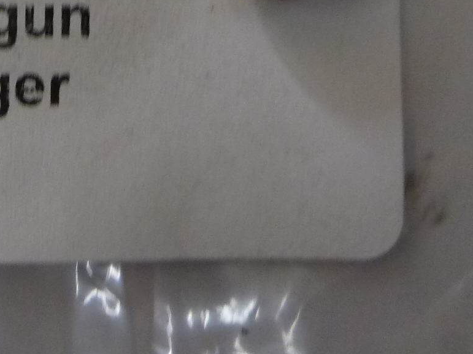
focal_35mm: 83
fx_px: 1134
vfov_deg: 16.3
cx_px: -75
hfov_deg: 22.0
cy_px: -174
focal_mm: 4.1
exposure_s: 1/30
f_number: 3.3
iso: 250
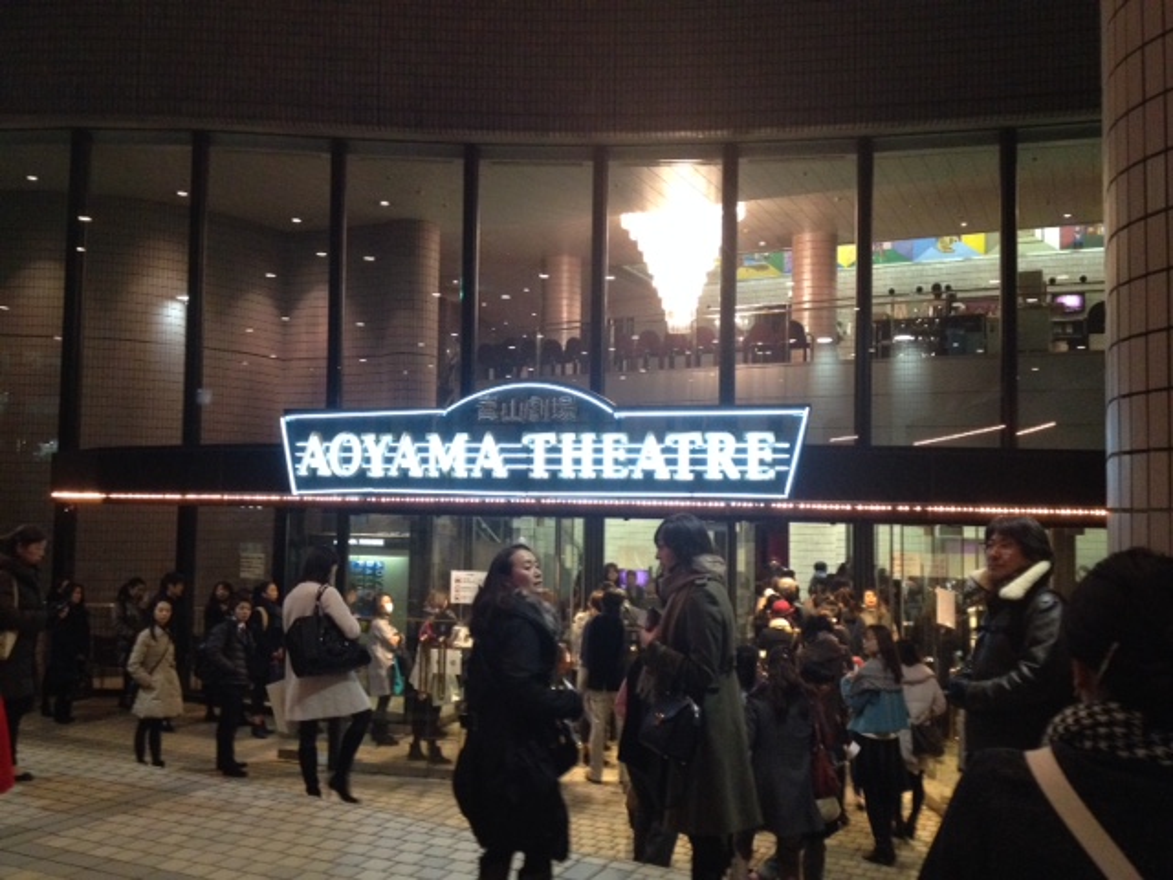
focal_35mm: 35
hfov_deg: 52.6
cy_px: 440
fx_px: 1186
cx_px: 586
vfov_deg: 40.7
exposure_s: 1/20
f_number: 2.4
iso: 320
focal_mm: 4.28
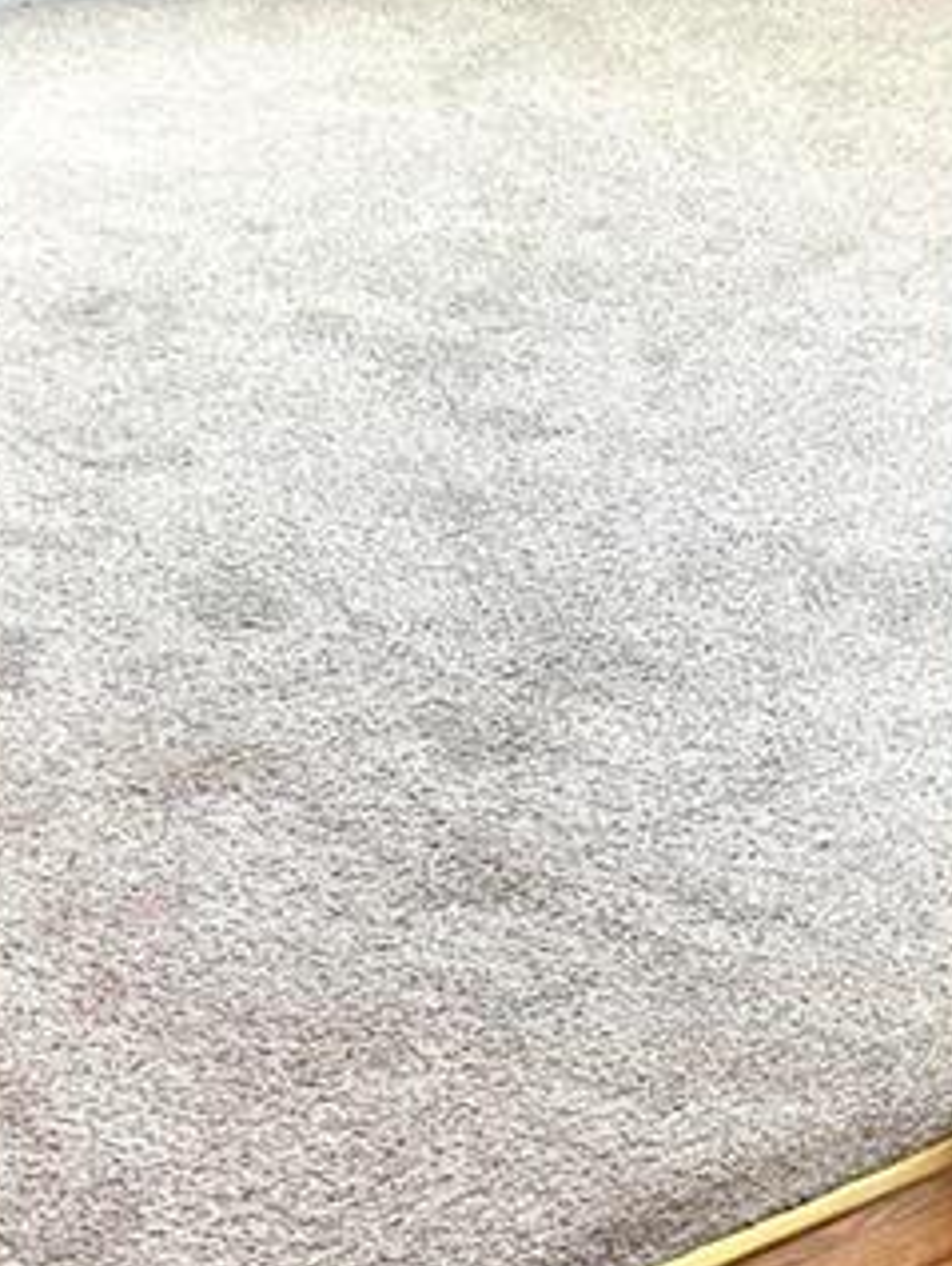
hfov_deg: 15.0
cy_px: -115
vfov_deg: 19.2
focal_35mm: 98
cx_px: 745
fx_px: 3589
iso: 80
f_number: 1.6
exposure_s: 1/120
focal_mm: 4.2
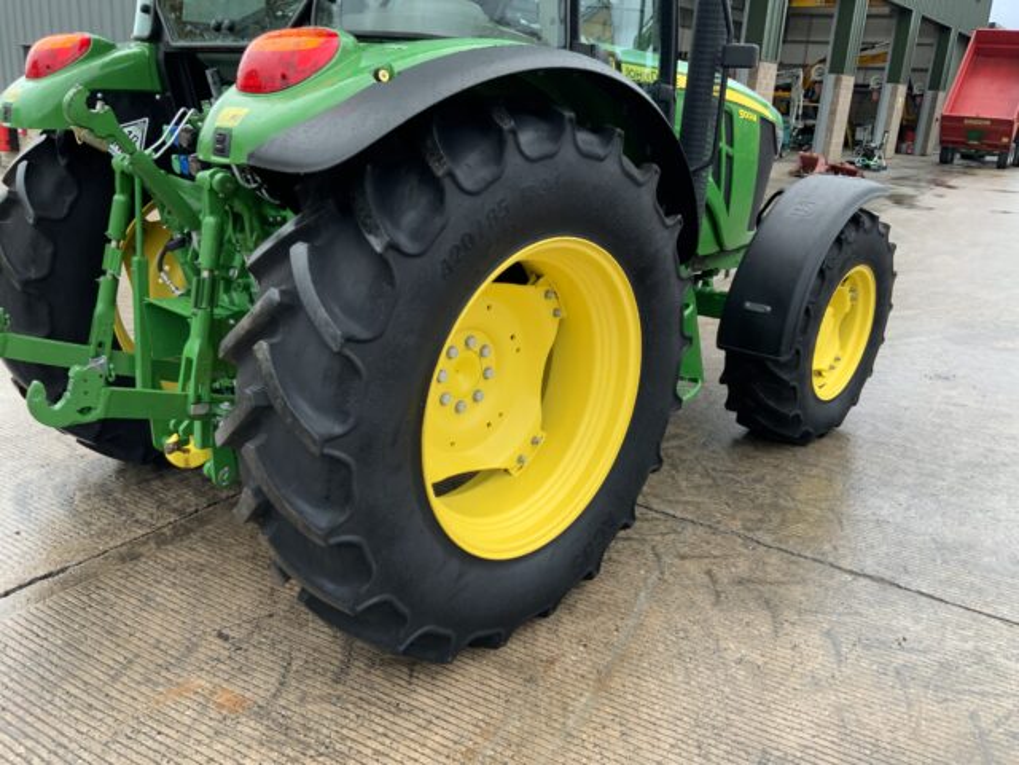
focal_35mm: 29
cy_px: 382
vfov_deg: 48.2
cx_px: 510
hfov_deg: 61.7
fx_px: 854
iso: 16
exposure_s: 1/122
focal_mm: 3
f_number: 1.8
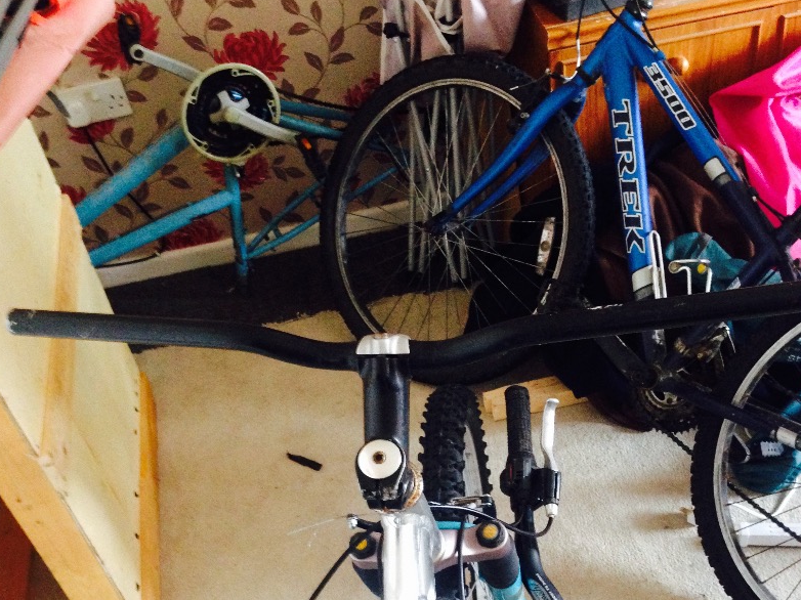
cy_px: 491
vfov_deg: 31.2
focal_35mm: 45
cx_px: 399
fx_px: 1041
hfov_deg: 42.1
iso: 400
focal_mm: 4.12
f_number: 2.4
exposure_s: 1/17
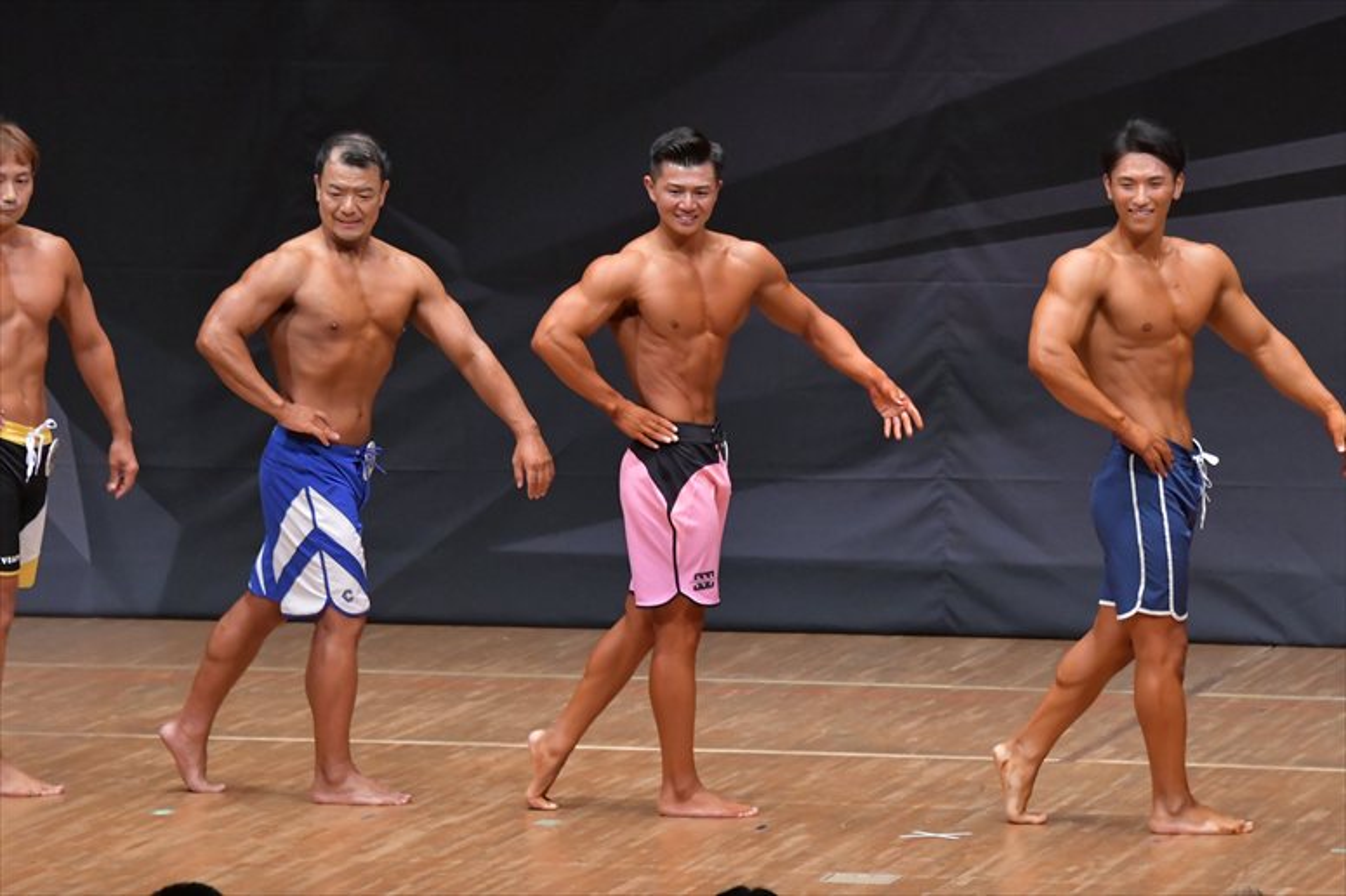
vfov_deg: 5.4
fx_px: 9530
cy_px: 448
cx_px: 673
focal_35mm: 255
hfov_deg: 8.1
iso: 6400
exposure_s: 1/400
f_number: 5.6
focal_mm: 170
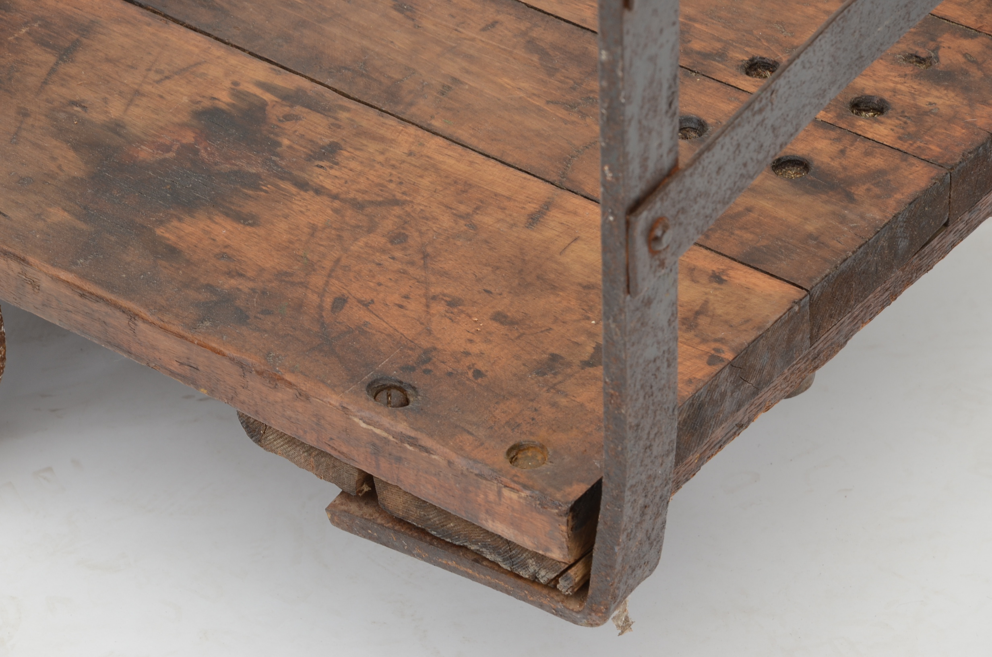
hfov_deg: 13.1
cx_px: 496
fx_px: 4331
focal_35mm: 158
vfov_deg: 8.7
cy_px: 328
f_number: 9
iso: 250
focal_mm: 105
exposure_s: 1/100
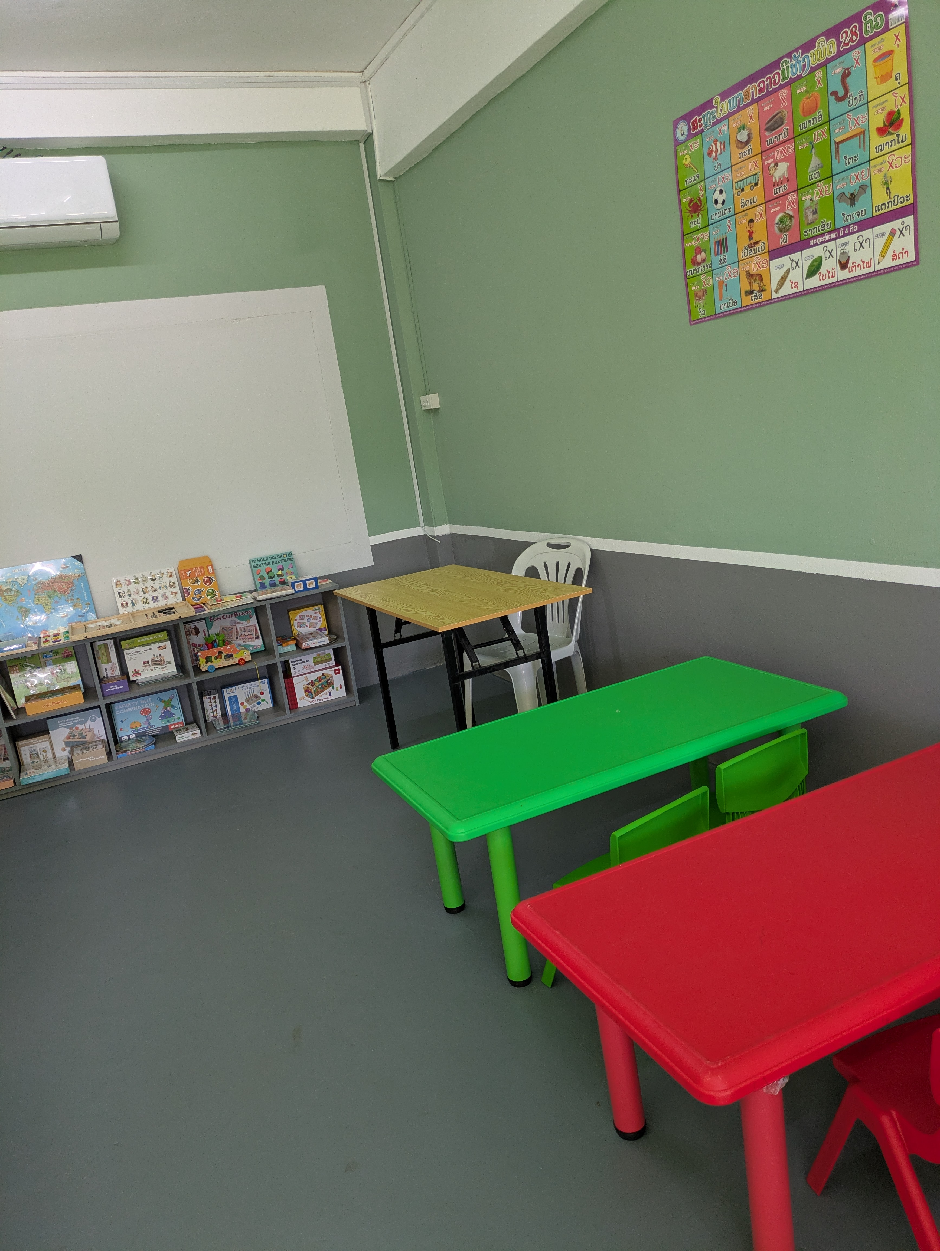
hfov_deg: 54.9
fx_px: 905
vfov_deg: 69.4
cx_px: 470
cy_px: 626
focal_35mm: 25
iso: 292
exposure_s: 1/100
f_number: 1.89
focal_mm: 5.43
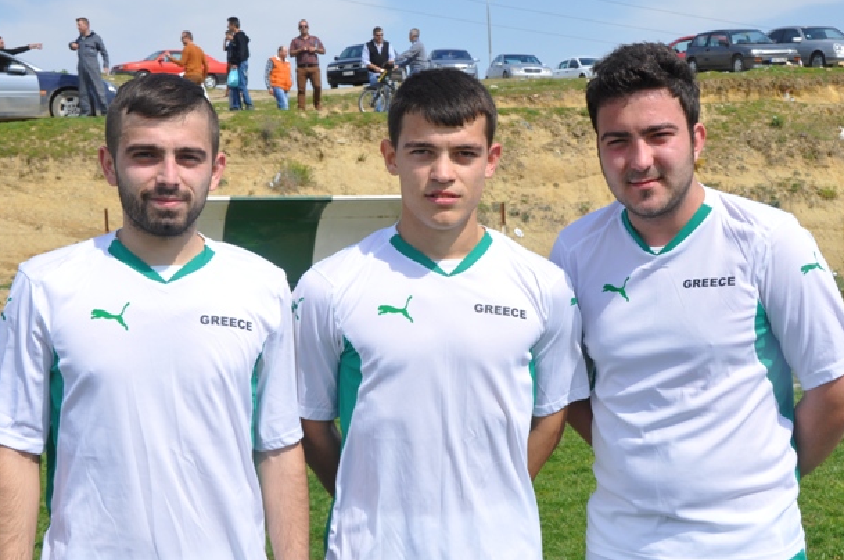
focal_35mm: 53
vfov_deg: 25.4
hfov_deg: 37.6
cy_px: 327
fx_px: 1241
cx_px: 448
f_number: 14
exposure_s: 1/200
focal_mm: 28
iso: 200
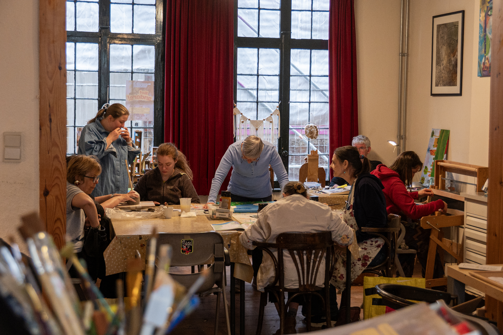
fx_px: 838
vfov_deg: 22.6
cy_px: 168
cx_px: 252
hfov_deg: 33.4
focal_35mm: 60
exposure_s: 1/250
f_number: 4.5
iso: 1250
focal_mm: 40
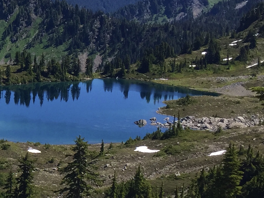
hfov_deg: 18.1
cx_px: -117
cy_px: 91
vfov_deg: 15.1
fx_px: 747
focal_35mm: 98
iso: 32
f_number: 2.2
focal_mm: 4.15
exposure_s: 1/1464
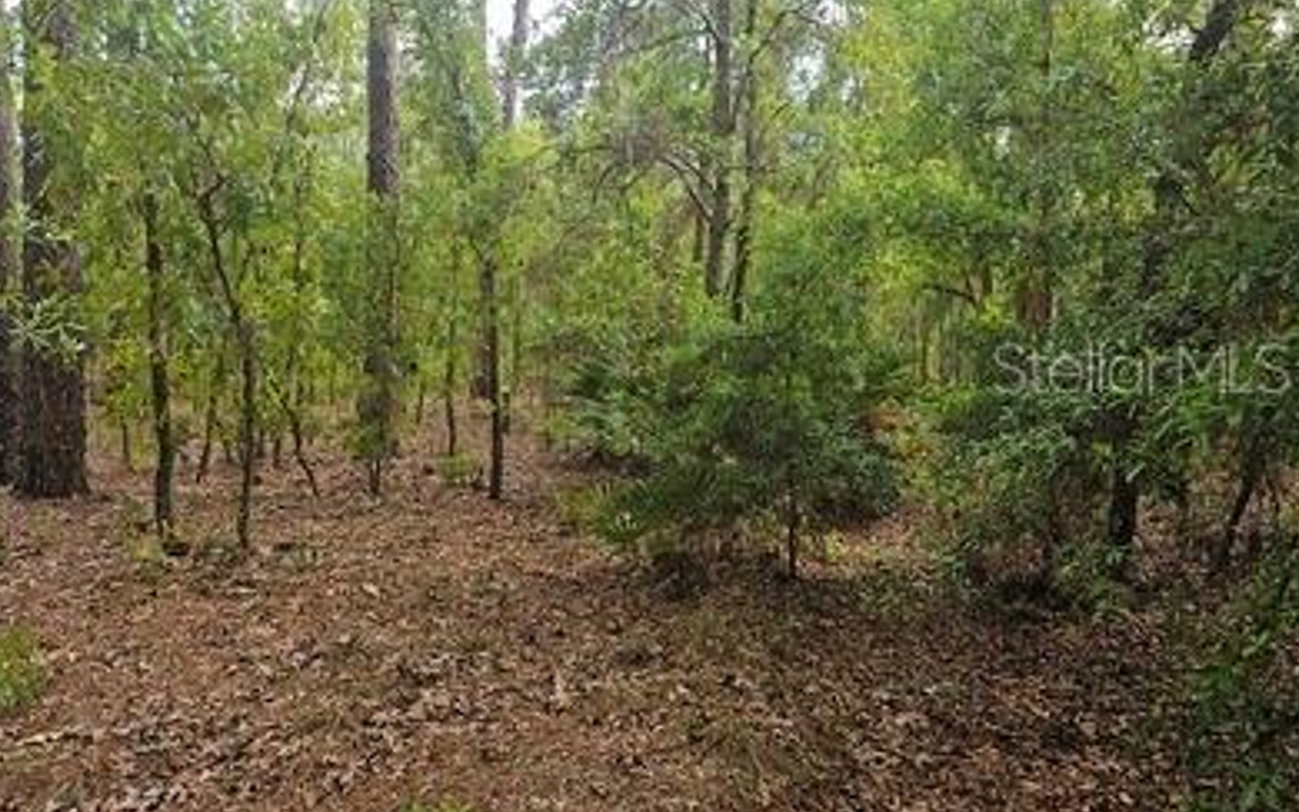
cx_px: 640
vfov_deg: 49.2
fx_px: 885
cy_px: 366
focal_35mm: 25
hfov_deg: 72.5
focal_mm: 6.3
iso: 20
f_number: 1.7
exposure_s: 1/60
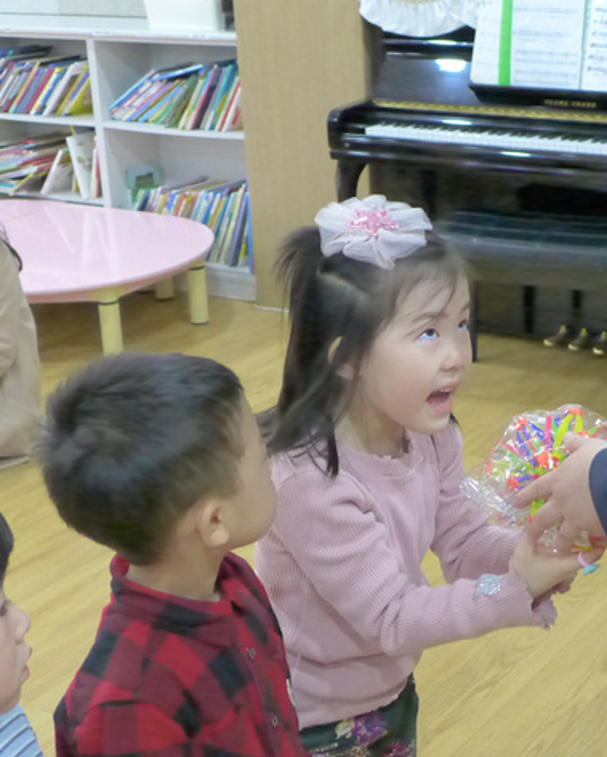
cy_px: 374
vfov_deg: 28.7
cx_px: 440
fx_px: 1481
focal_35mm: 66
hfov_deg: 23.0
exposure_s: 1/320
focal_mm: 9.8
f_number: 1.9
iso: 2000
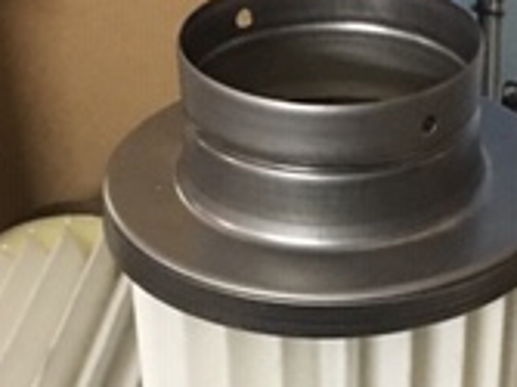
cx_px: 303
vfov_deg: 13.0
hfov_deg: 17.7
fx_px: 1657
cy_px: 467
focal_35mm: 111
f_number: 2.2
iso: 125
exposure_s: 1/8
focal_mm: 4.15
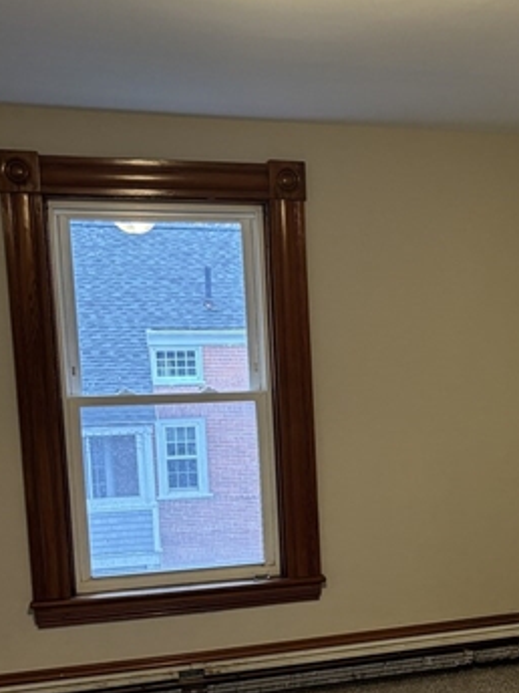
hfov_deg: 24.1
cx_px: 517
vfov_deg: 32.7
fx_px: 1159
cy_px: 508
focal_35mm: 58
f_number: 1.6
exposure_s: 1/60
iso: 250
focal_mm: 5.96
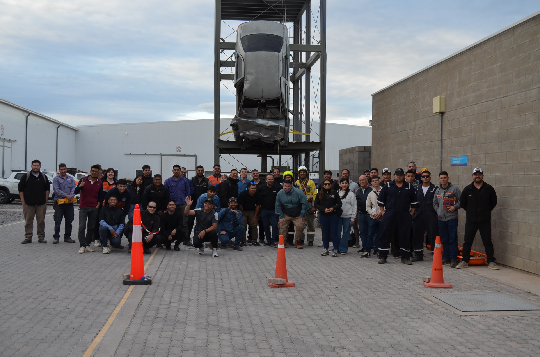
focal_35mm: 39
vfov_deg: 34.1
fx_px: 584
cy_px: 178
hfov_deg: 49.6
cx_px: 270
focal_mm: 26
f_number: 5.6
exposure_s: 1/125
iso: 280
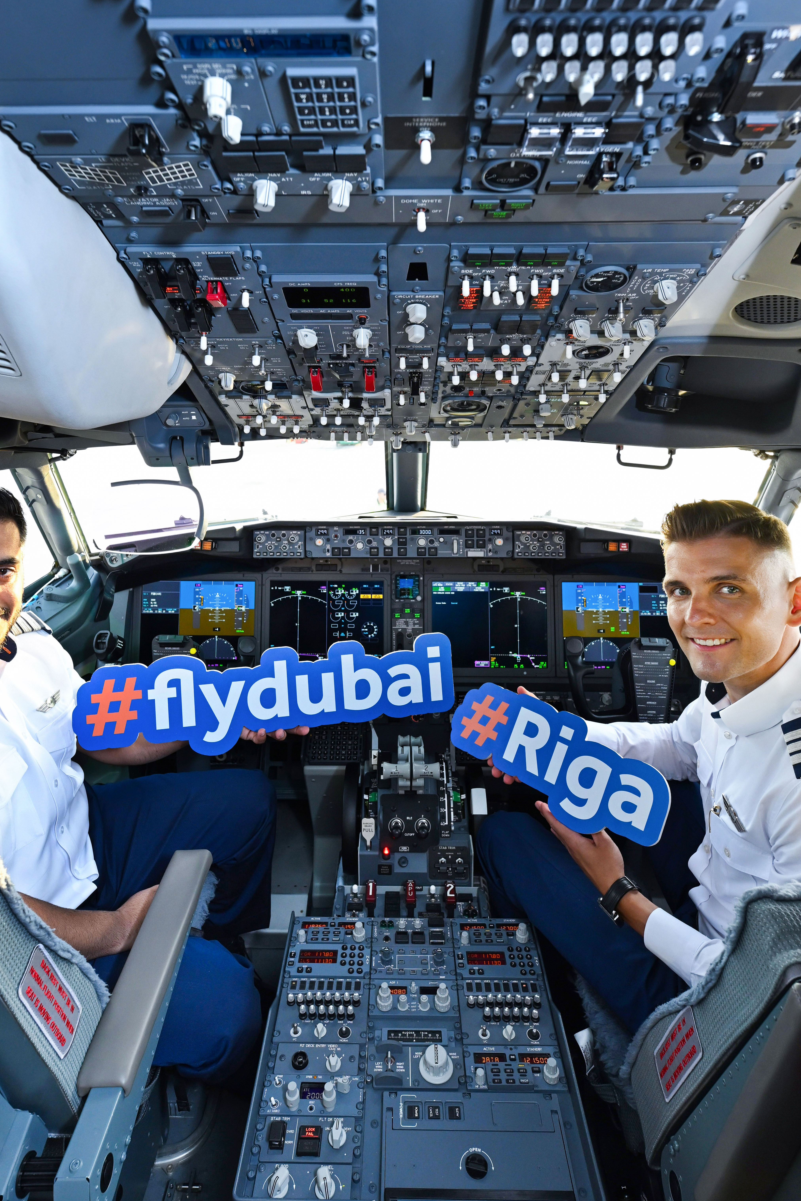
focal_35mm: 19
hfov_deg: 64.3
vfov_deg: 86.8
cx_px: 351
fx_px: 634
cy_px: 637
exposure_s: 1/160
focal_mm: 14
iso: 640
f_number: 5
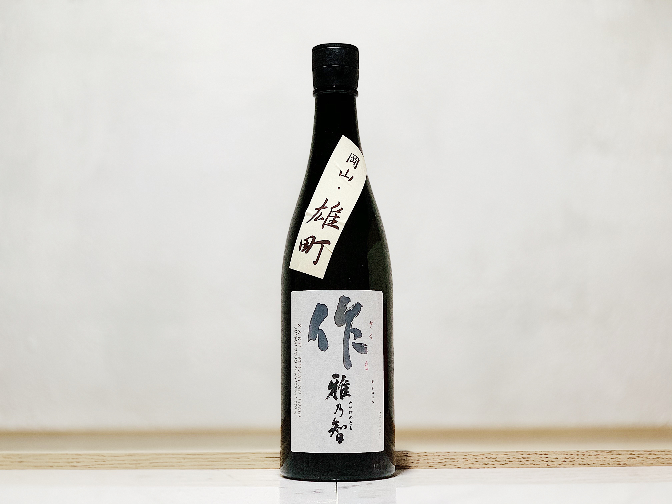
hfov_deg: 36.8
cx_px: 336
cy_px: 252
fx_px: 1009
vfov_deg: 28.0
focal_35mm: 52
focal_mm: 6
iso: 64
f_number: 2.4
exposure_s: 1/100
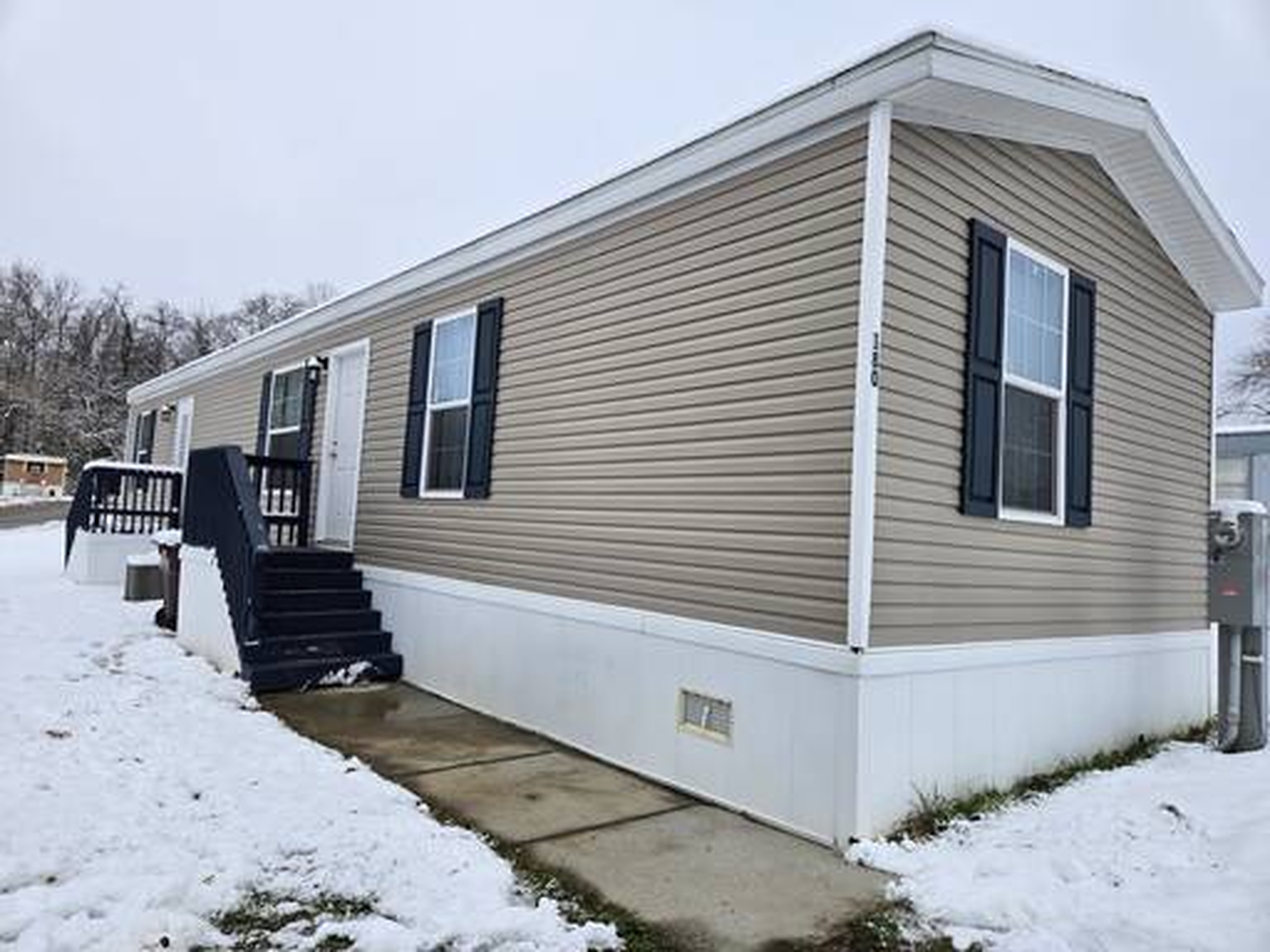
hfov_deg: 73.9
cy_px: 476
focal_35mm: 23
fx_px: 844
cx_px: 635
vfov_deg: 58.9
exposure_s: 1/388
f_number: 1.8
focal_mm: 5.4
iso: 25
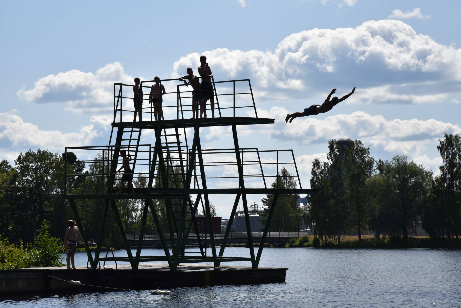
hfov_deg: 17.1
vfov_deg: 11.4
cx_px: 230
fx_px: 1537
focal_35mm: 120
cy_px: 154
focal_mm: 120
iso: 500
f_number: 14
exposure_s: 1/800
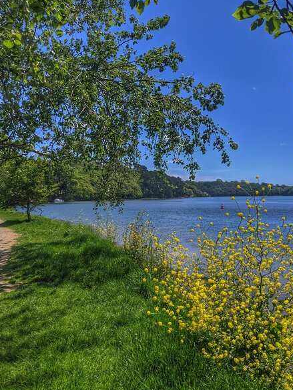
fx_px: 372
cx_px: 136
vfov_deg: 55.3
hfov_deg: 43.0
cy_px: 192
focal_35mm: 33
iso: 65
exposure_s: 1/3356
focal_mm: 4.44
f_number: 1.8
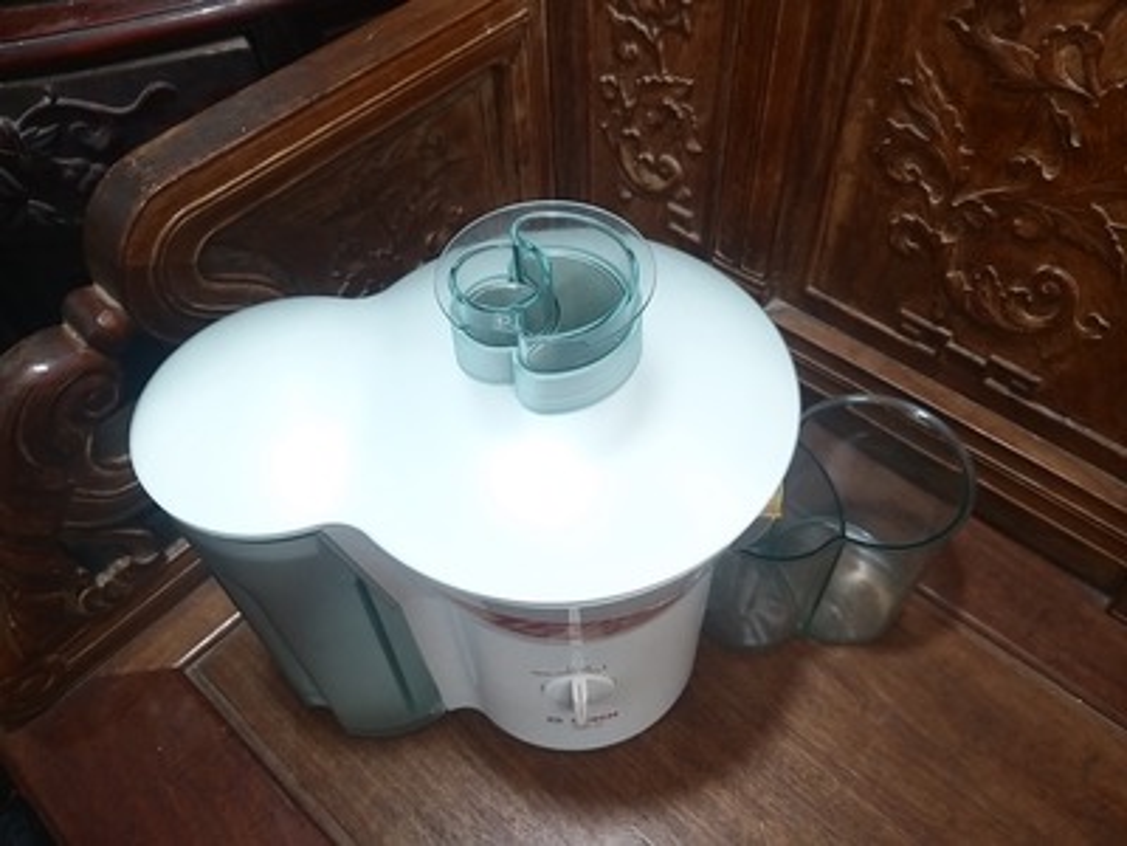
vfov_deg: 51.4
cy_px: 423
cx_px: 564
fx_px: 879
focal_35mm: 27
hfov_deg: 65.3
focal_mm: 3.93
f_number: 1.7
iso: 125
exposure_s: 1/25
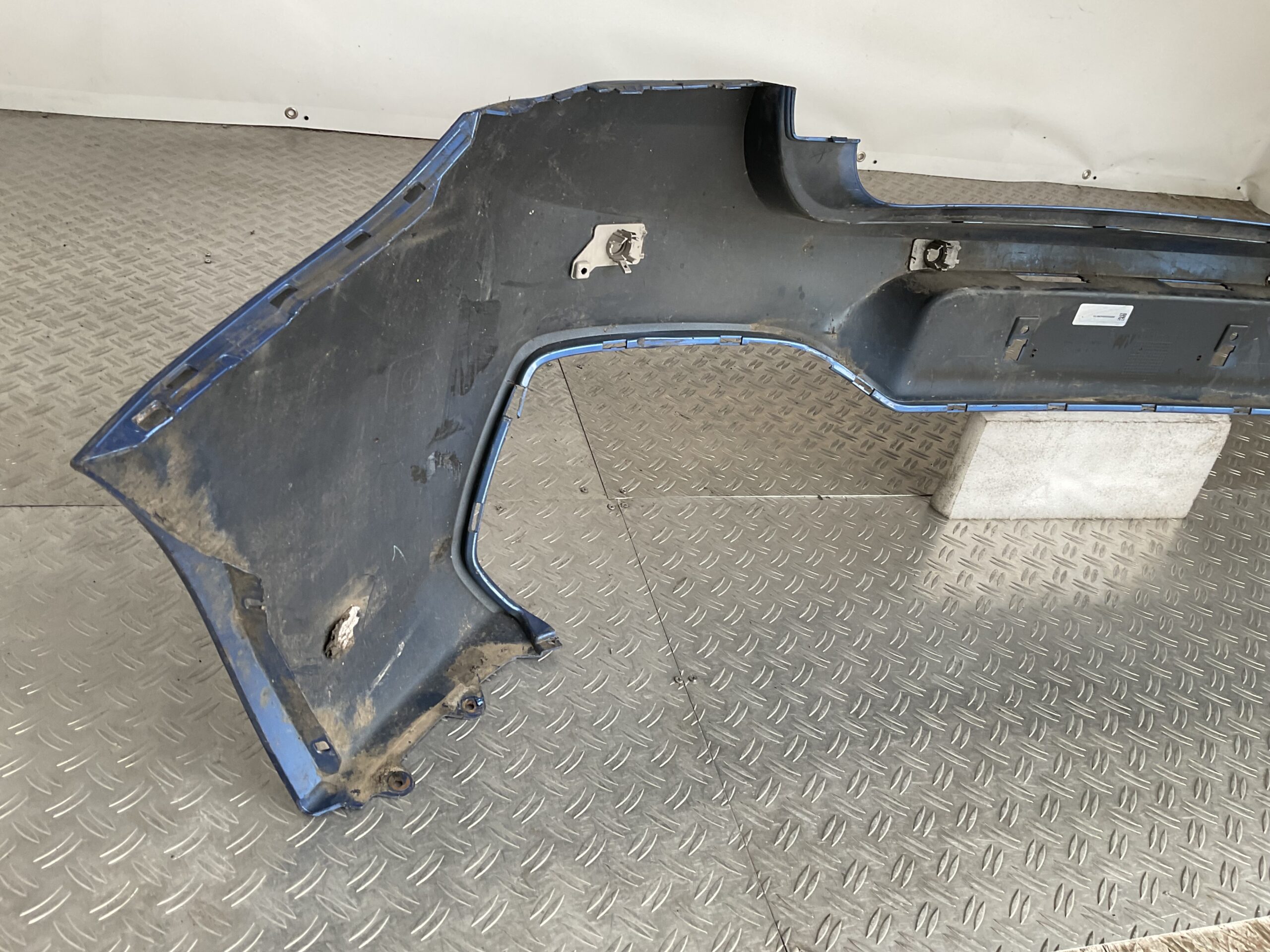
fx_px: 1064
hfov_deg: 61.7
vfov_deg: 48.2
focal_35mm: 29
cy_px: 476
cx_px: 635
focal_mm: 3
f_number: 1.8
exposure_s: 1/60
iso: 40
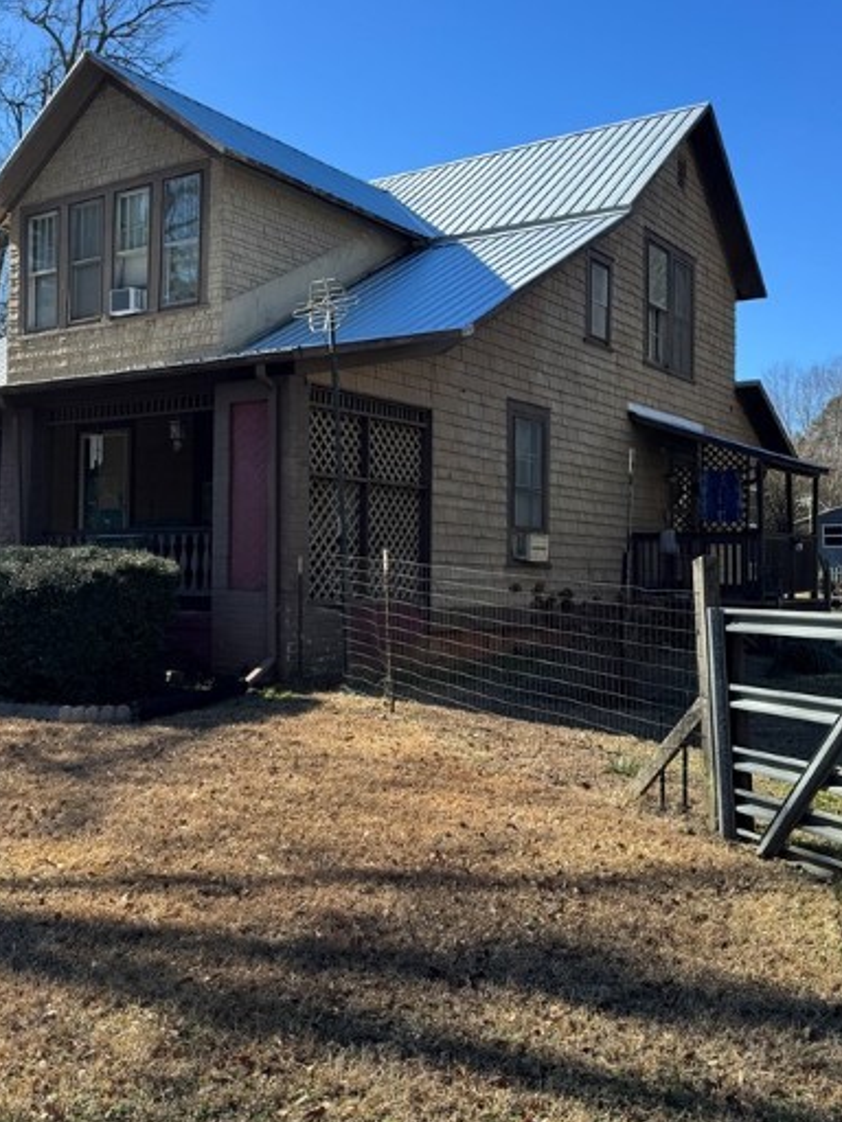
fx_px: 1168
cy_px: 517
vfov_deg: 51.3
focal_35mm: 36
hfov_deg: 39.3
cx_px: 305
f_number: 1.78
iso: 80
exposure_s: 1/2415
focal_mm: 6.76
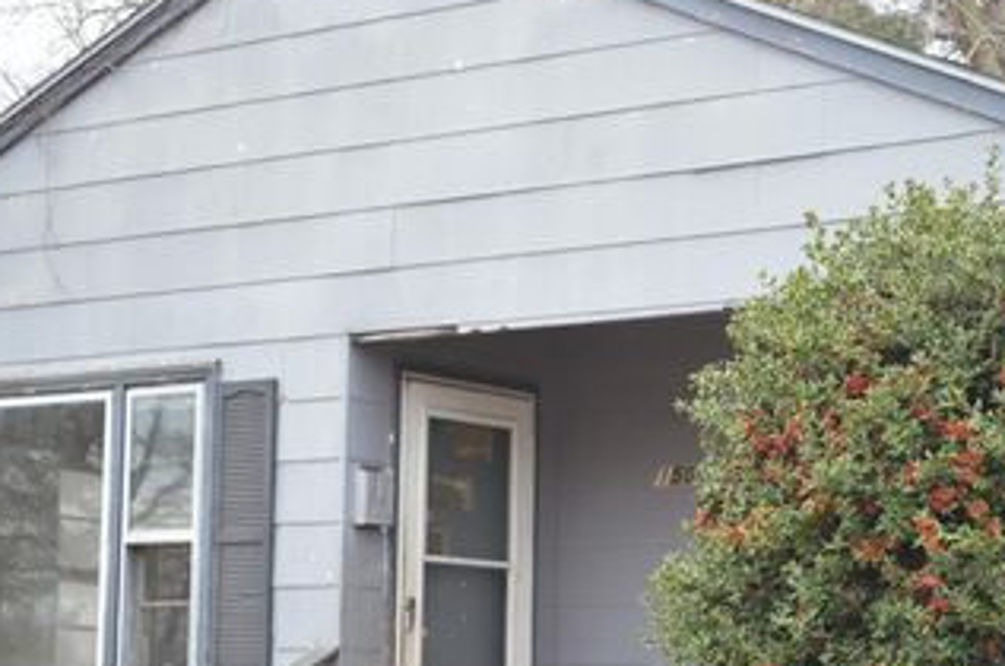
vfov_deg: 13.1
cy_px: 477
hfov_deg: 19.6
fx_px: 2897
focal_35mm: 104
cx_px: 625
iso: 400
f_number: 5.3
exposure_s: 1/60
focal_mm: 44
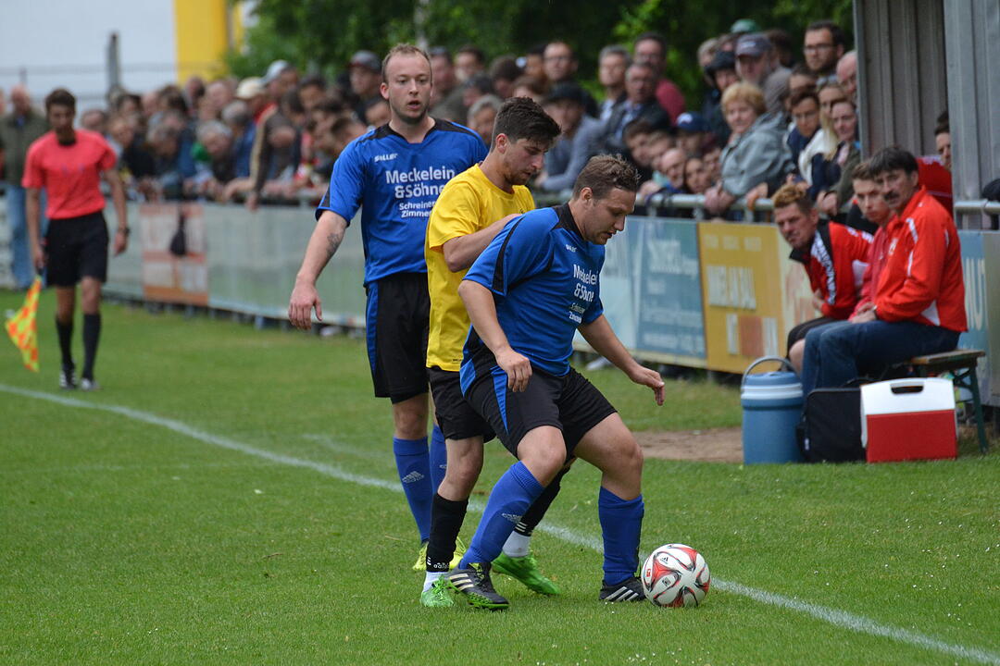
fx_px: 12499
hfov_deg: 4.6
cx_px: 500
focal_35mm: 450
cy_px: 333
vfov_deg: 3.1
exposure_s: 1/500
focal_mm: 300
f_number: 5.6
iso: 1100
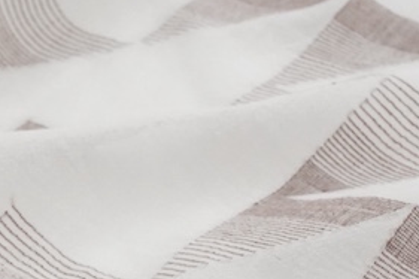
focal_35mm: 178
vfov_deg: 7.5
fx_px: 2070
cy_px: 454
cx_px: 167
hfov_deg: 11.6
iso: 6400
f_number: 11
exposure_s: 1/60
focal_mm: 50
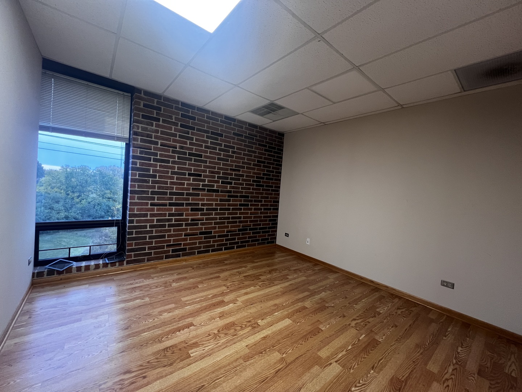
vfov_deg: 89.9
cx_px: 261
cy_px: 196
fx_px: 196
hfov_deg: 106.2
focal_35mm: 13
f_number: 1.8
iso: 320
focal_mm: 1.57
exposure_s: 1/60
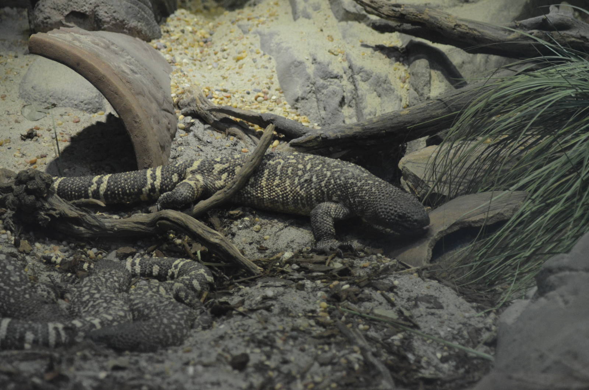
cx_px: 294
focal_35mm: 165
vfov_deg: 8.3
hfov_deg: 12.5
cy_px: 195
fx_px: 2694
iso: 2000
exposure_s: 1/125
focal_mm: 110
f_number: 4
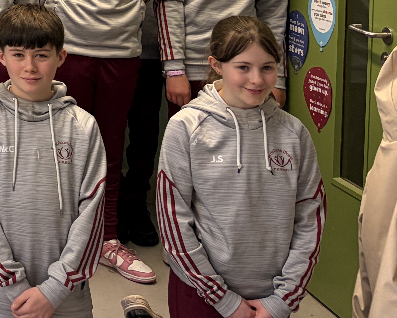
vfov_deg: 16.0
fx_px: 1046
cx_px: -276
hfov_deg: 18.0
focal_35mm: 89
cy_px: -137
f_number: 1.6
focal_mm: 5.96
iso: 125
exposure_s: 1/100
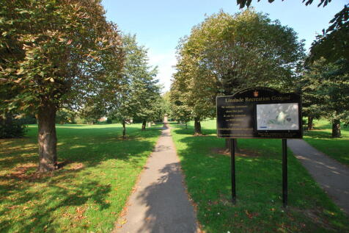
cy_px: 116
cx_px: 174
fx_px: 145
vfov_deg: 77.3
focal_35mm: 15
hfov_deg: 100.4
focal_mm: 10
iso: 100
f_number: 5.6
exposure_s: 1/125
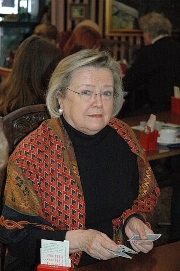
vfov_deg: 19.5
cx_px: 90
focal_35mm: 105
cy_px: 136
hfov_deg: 13.0
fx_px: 789
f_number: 5
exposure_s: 1/60
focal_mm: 70
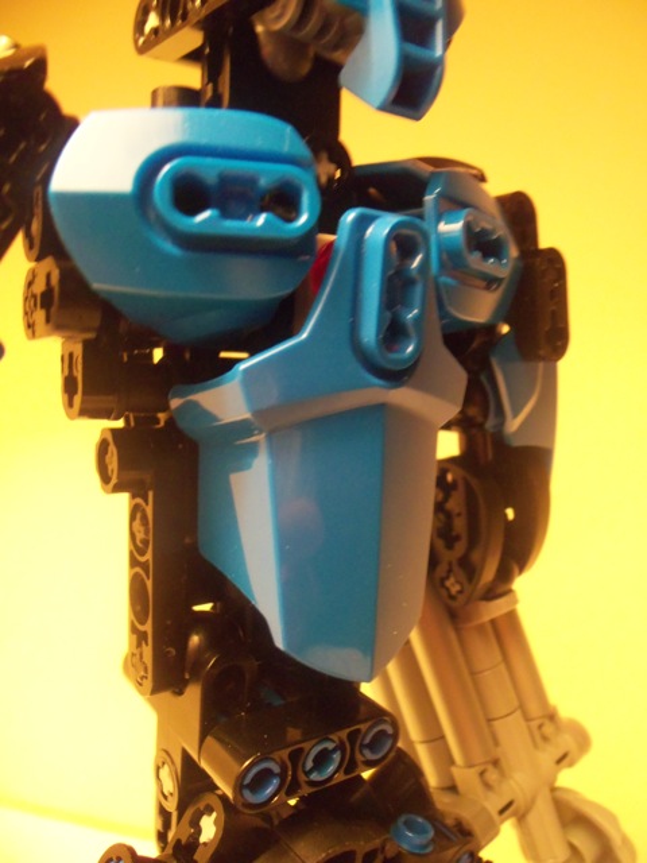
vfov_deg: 61.7
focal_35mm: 29
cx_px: 324
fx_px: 723
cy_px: 432
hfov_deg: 48.2
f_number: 3.4
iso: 320
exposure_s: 1/30
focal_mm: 5.2
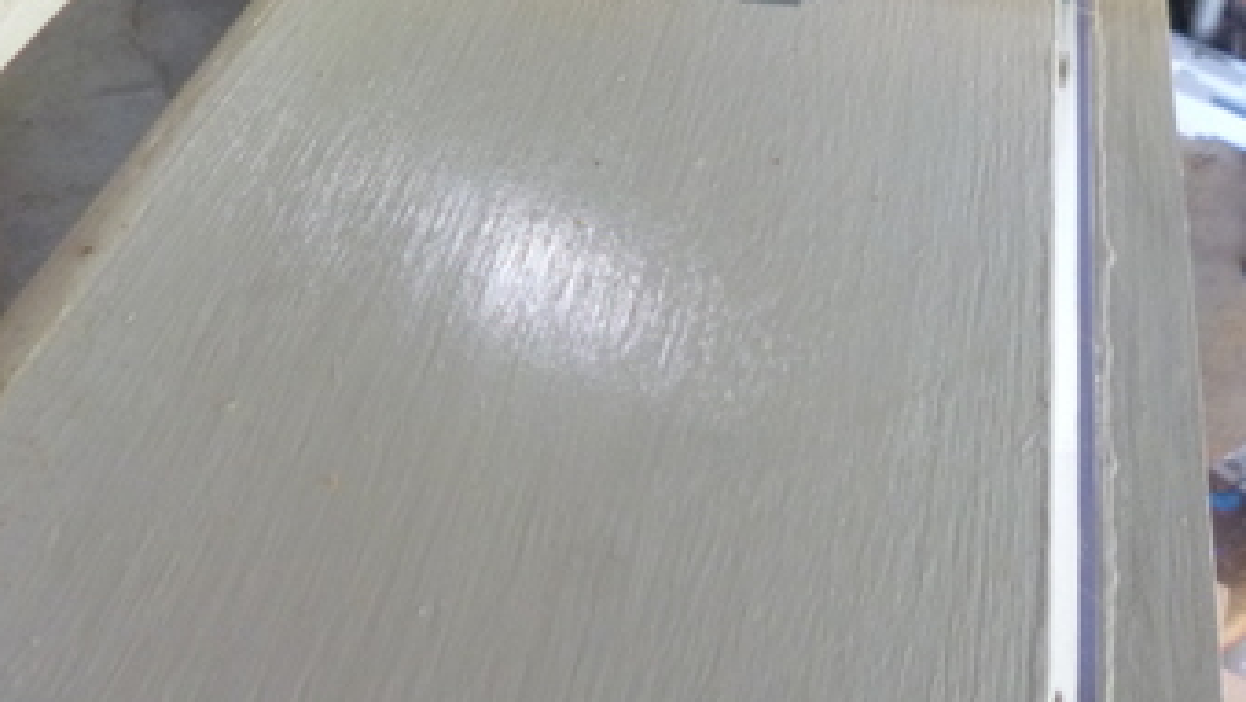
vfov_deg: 30.5
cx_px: 753
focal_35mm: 37
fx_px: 1223
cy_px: 55
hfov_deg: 53.6
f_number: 2.5
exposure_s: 1/20
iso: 400
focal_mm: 4.3
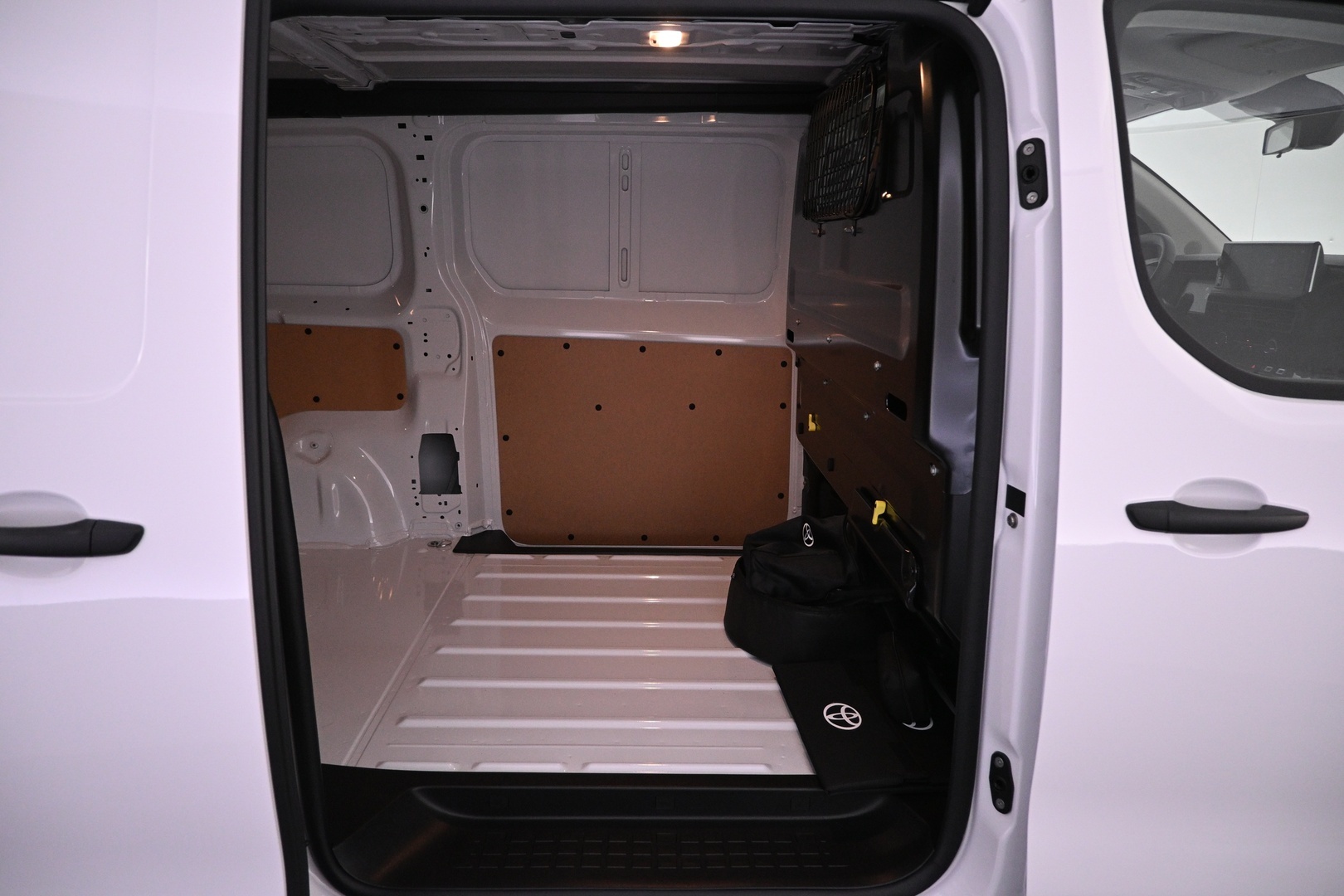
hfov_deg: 73.7
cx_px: 672
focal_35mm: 24
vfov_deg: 53.1
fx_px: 896
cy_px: 448
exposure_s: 1/100
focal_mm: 16
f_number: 3.5
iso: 1600
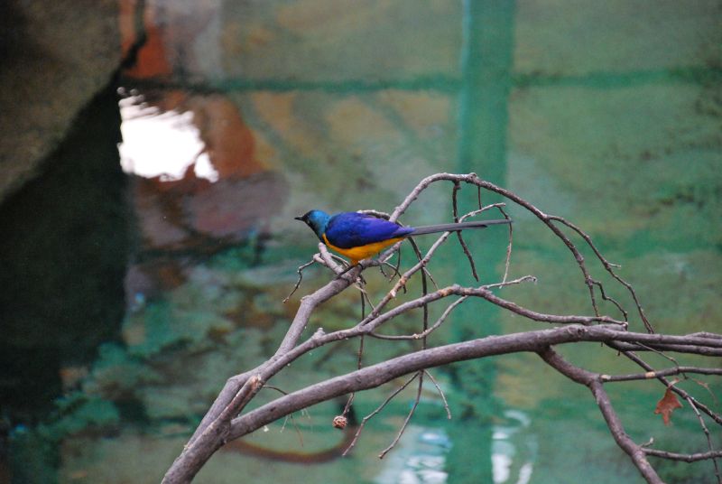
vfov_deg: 8.7
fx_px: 3163
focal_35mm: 158
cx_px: 361
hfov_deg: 13.0
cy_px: 242
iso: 1400
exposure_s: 1/125
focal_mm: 105
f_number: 5.6
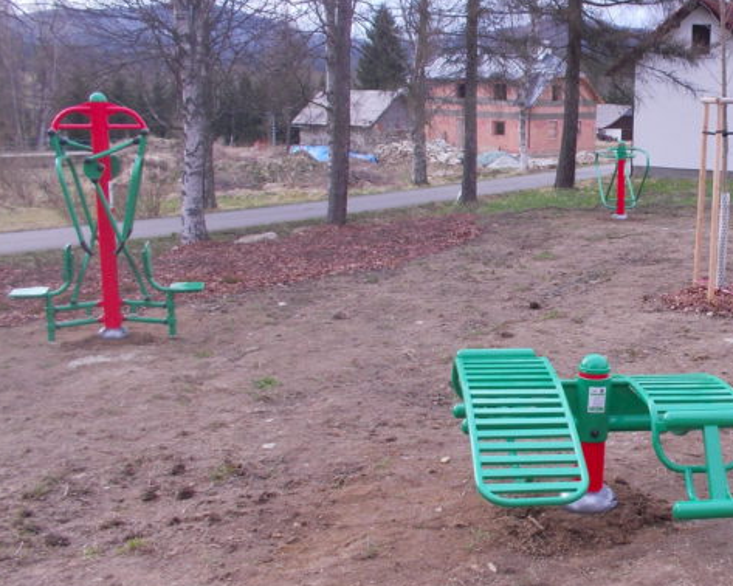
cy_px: 282
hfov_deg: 38.9
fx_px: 998
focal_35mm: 46
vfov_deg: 32.7
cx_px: 581
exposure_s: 1/100
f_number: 3.3
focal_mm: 4.1
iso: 80
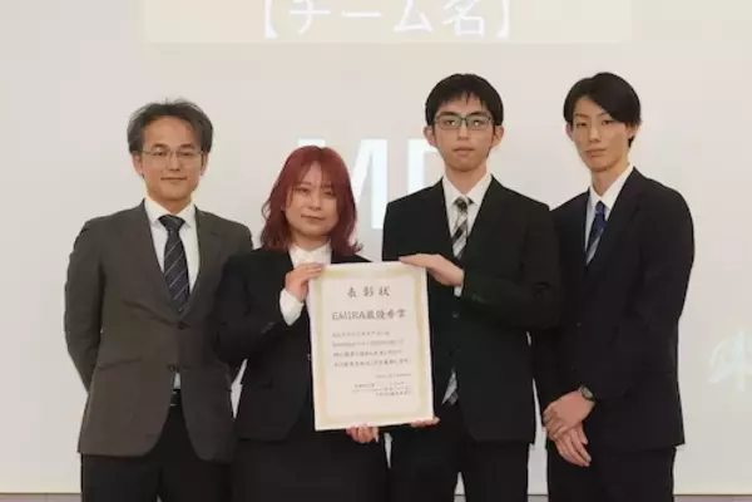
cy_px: 251
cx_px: 376
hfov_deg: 15.4
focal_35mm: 133
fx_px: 2778
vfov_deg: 10.3
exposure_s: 1/250
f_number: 6.3
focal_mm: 89
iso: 3200
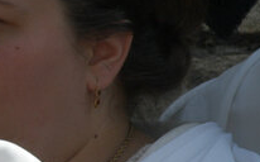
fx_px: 9678
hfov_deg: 1.5
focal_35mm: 1368
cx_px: -242
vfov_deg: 1.0
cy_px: 177
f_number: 10
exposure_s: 1/500
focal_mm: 170
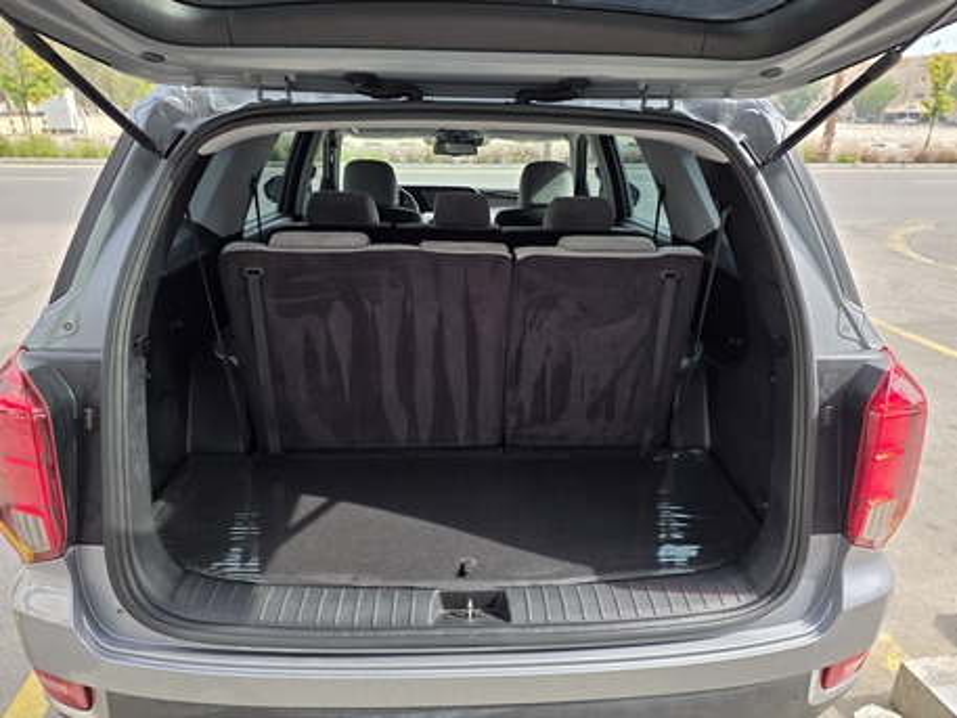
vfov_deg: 58.9
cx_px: 478
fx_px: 636
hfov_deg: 73.9
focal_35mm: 23
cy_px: 359
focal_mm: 6.25
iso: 80
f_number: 1.7
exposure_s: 1/1258
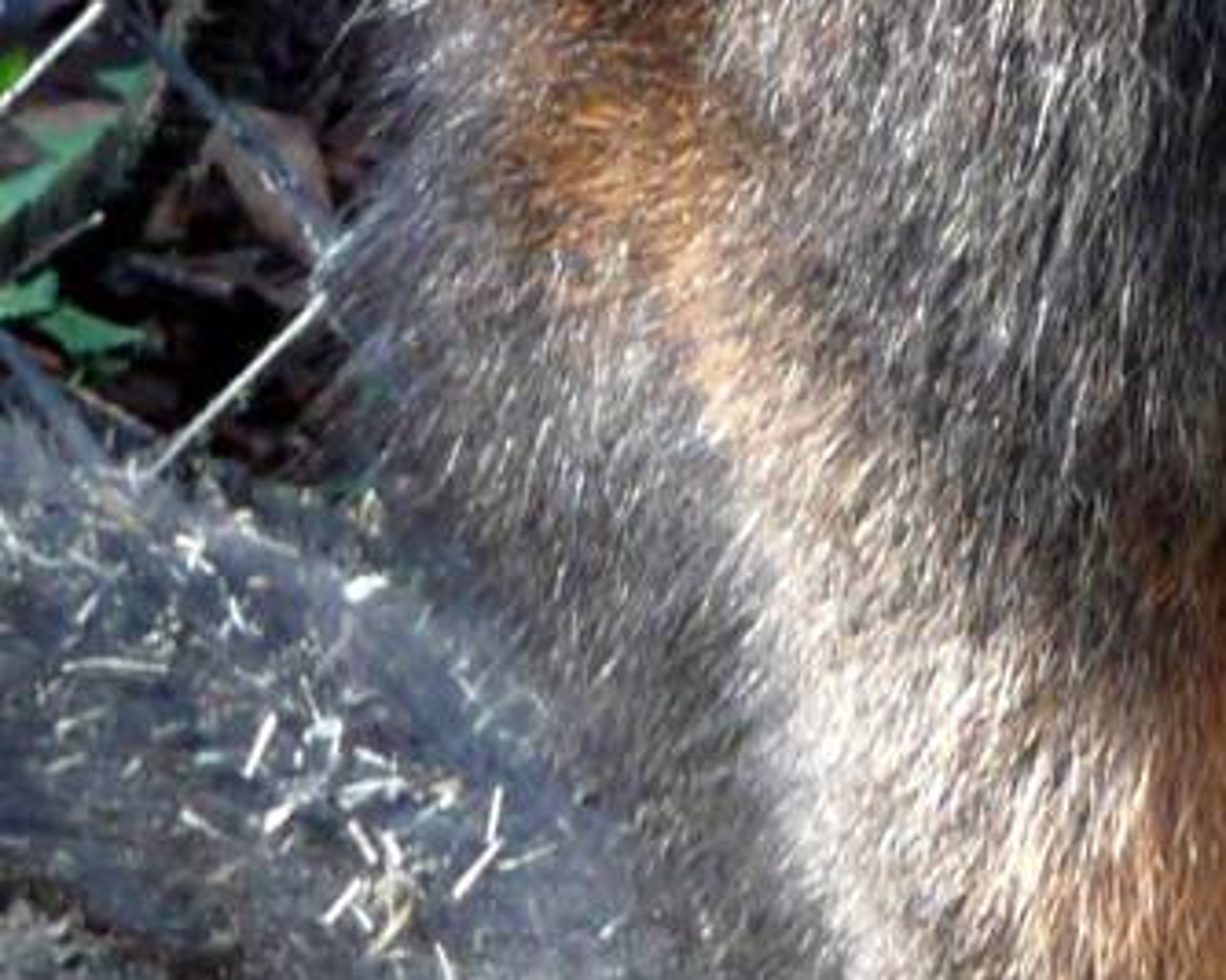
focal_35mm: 738
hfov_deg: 2.6
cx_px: 2467
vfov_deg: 2.1
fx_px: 26770
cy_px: -393
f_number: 4.8
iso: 125
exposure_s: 1/30
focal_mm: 26
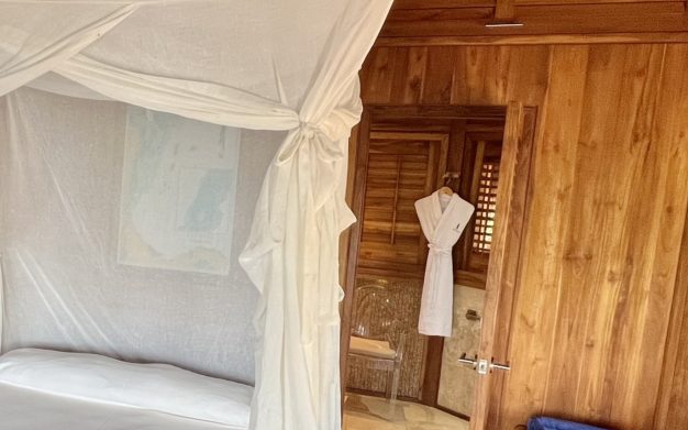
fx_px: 619
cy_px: 249
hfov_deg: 52.9
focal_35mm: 33
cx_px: 103
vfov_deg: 38.2
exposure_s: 1/121
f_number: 1.8
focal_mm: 1.57
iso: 200
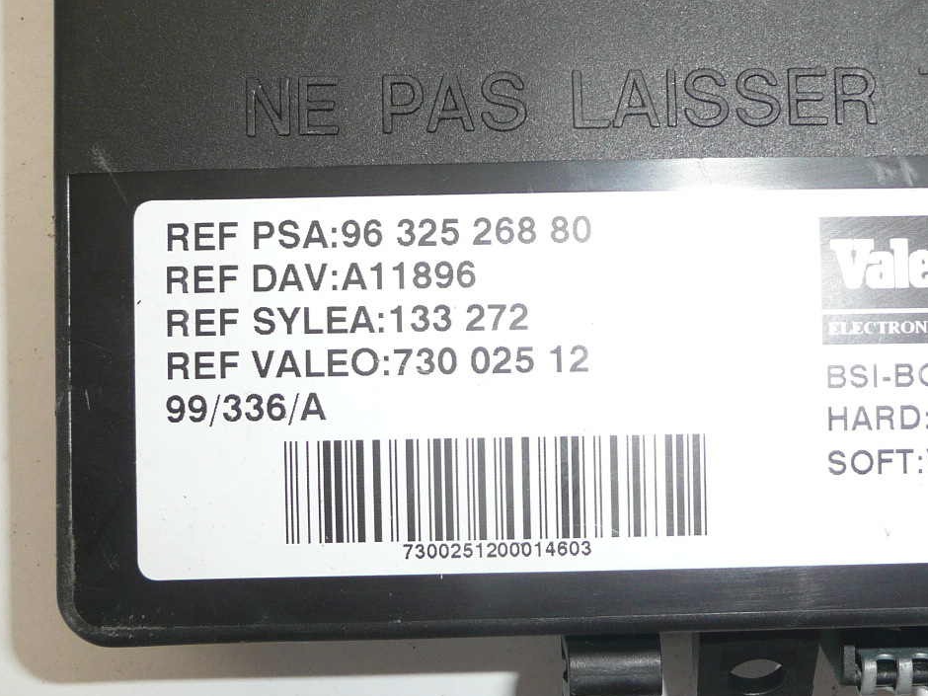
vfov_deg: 29.7
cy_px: 331
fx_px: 1314
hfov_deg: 38.7
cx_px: 578
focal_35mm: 49
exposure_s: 1/100
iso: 100
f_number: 3.3
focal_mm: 4.6
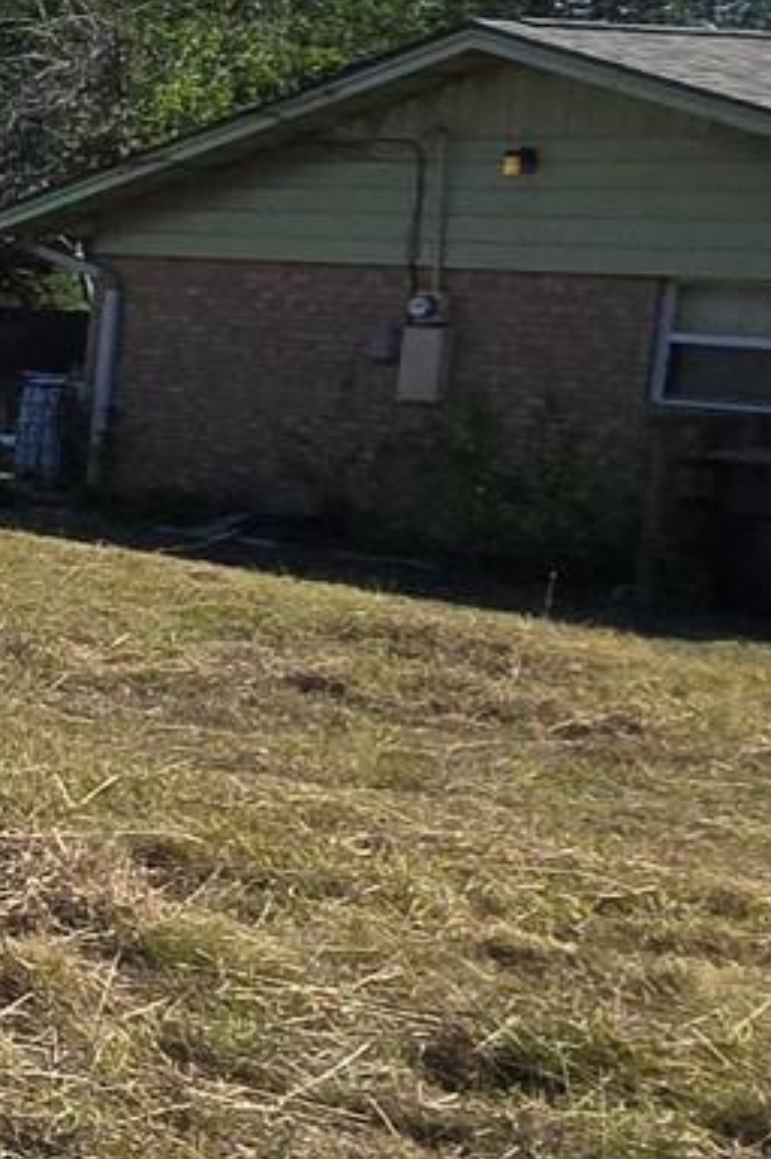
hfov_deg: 9.9
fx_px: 2317
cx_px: -1864
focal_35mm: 72
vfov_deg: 28.1
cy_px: 512
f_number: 2.2
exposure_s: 1/2679
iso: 50
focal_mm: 2.2
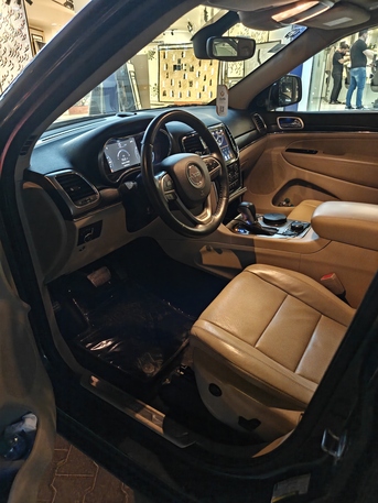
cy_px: 252
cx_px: 189
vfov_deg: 73.9
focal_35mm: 23
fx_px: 335
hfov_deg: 58.9
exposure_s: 1/120
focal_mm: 6.06
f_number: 1.6
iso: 1000
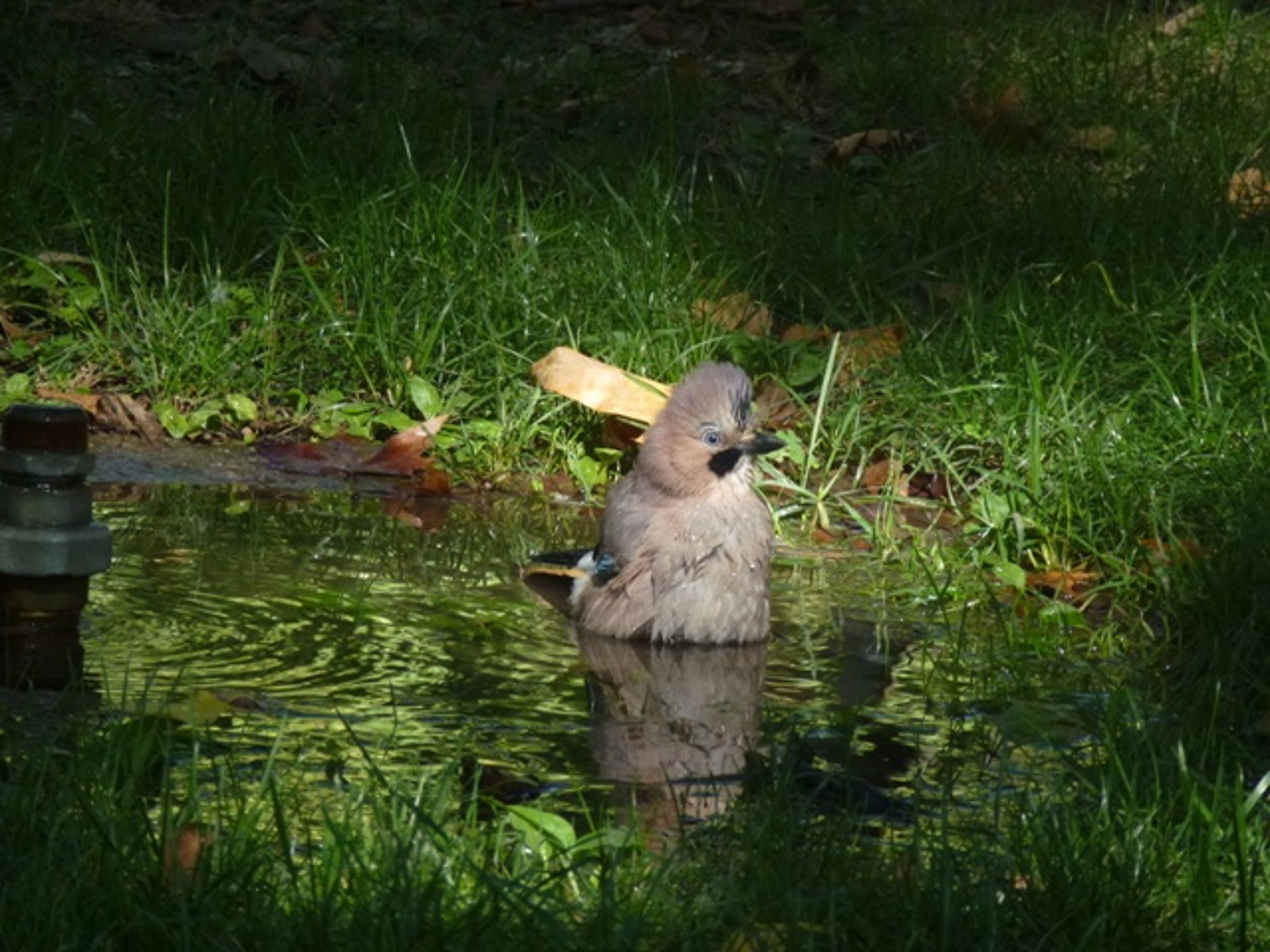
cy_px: 476
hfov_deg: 5.2
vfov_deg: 3.9
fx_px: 14088
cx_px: 635
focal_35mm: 384
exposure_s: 1/125
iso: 250
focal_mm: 68.8
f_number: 5.9
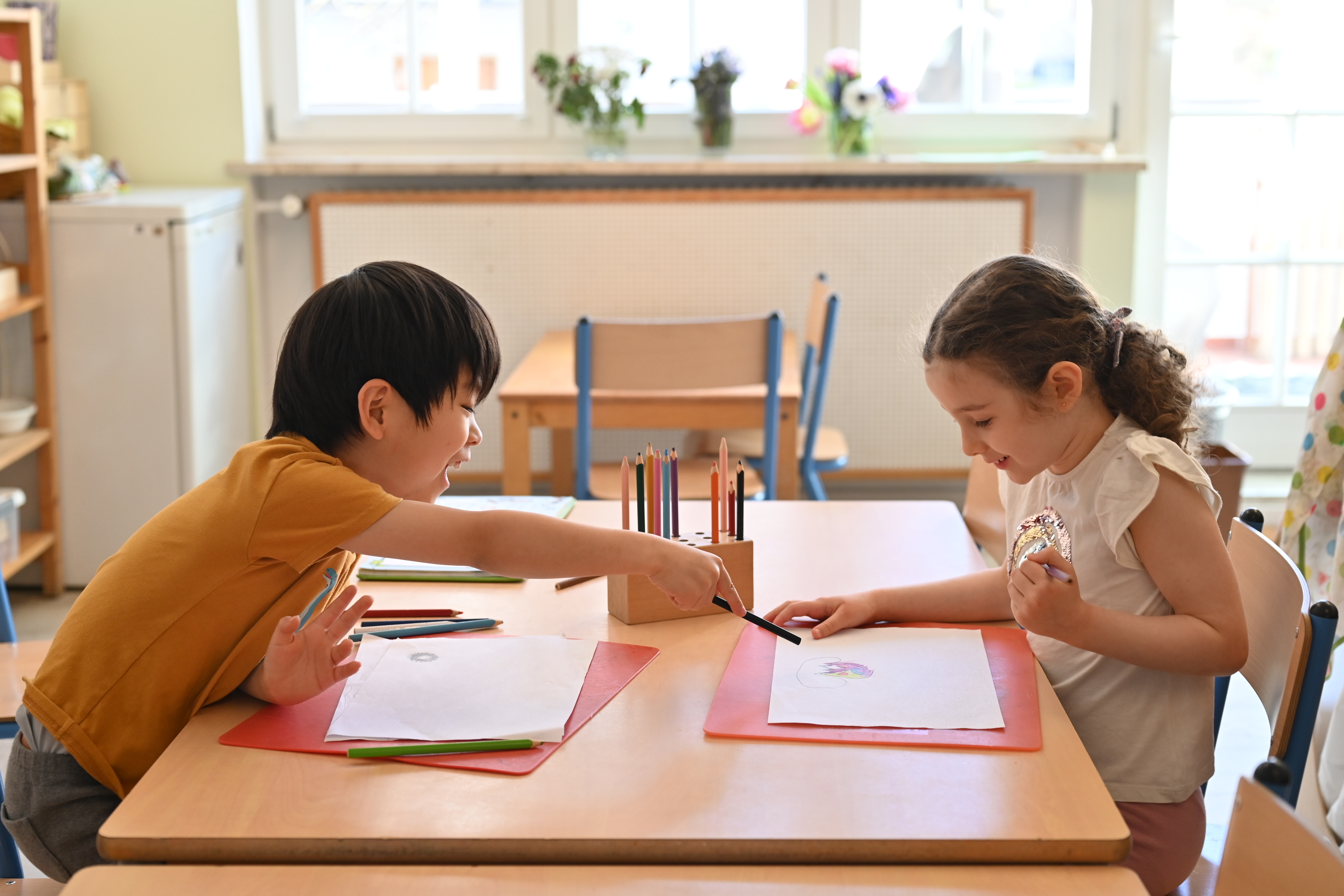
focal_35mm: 50
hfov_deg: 39.6
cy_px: 448
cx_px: 672
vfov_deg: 27.0
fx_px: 1867
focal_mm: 50
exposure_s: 1/125
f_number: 3.5
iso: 640
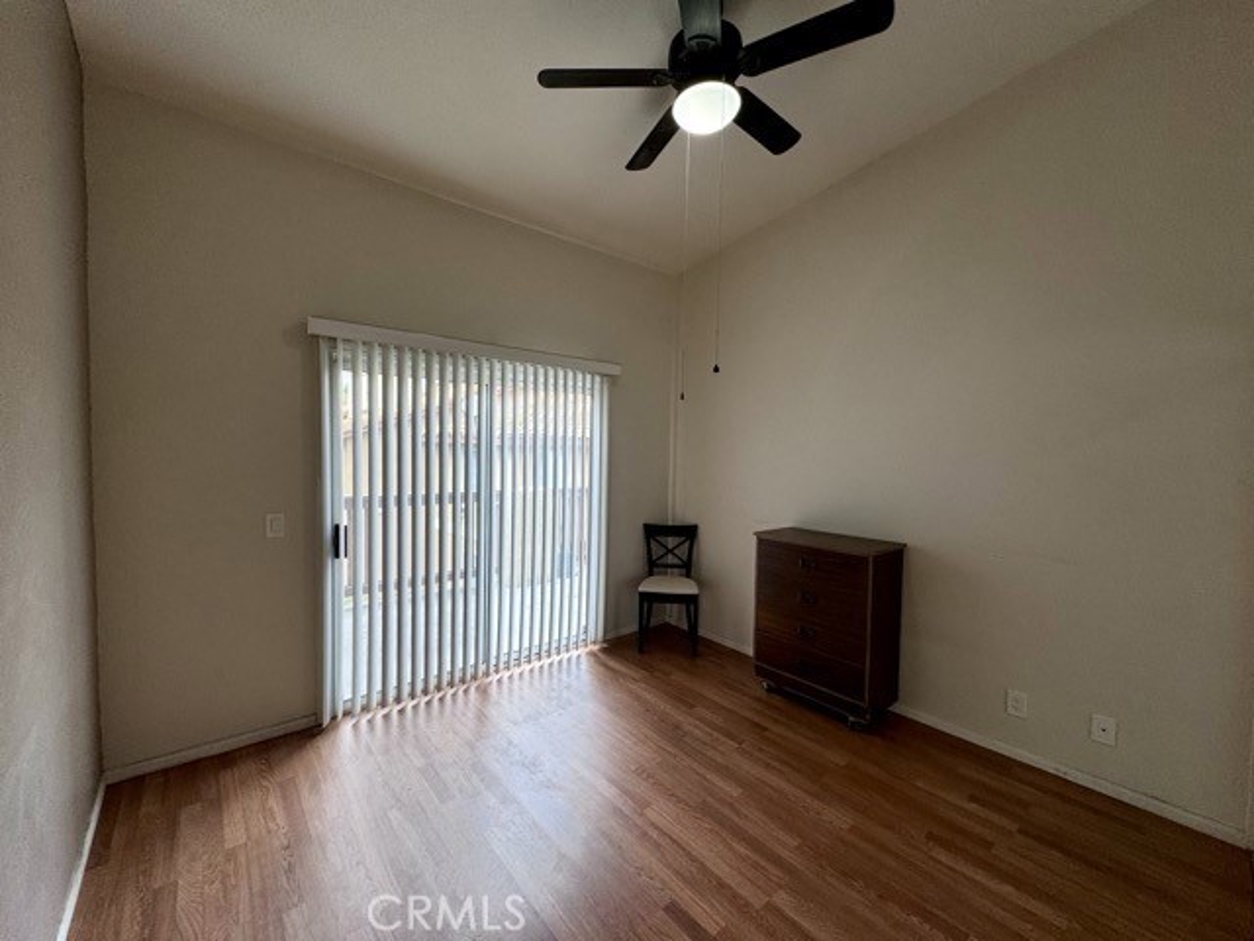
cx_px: 627
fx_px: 507
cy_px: 470
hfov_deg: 102.1
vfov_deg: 85.7
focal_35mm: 14
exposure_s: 1/120
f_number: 2.2
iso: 64
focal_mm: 2.22
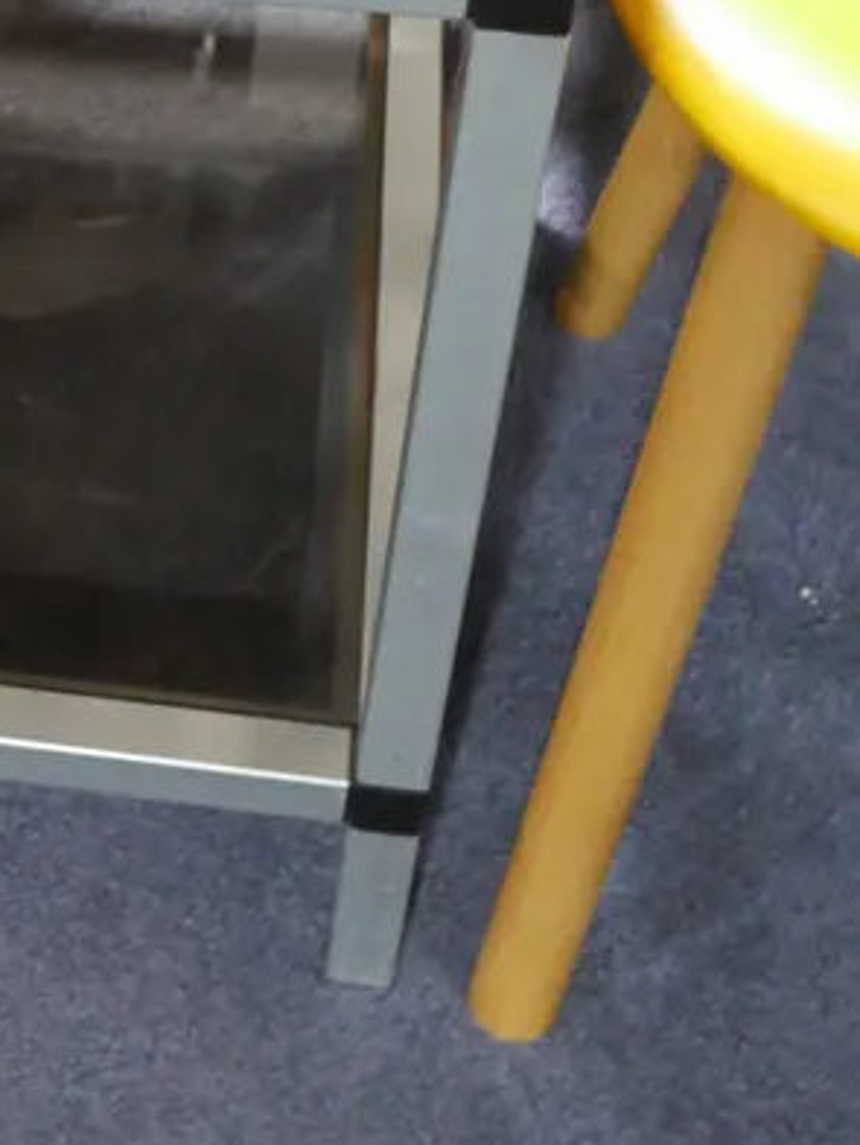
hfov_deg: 19.2
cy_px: 90
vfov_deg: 25.7
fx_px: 2417
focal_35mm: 73
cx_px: -124
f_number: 3.5
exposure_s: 1/60
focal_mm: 14
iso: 2000
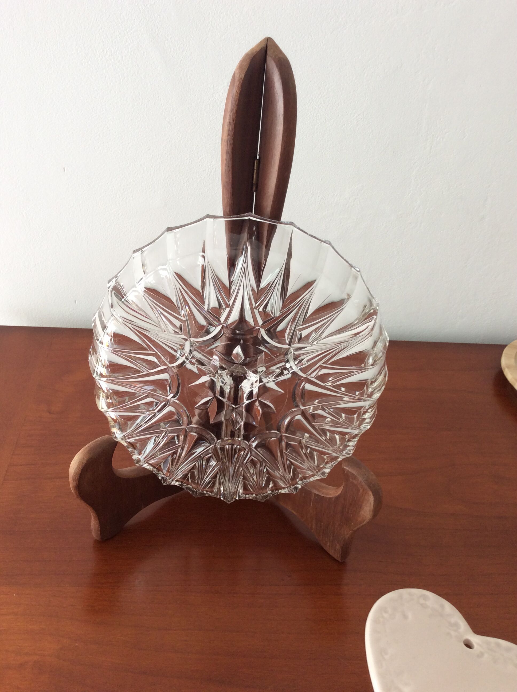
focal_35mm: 32
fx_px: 639
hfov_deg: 44.1
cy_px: 346
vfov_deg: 56.9
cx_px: 258
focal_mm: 3.3
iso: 40
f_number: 2.4
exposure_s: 1/50
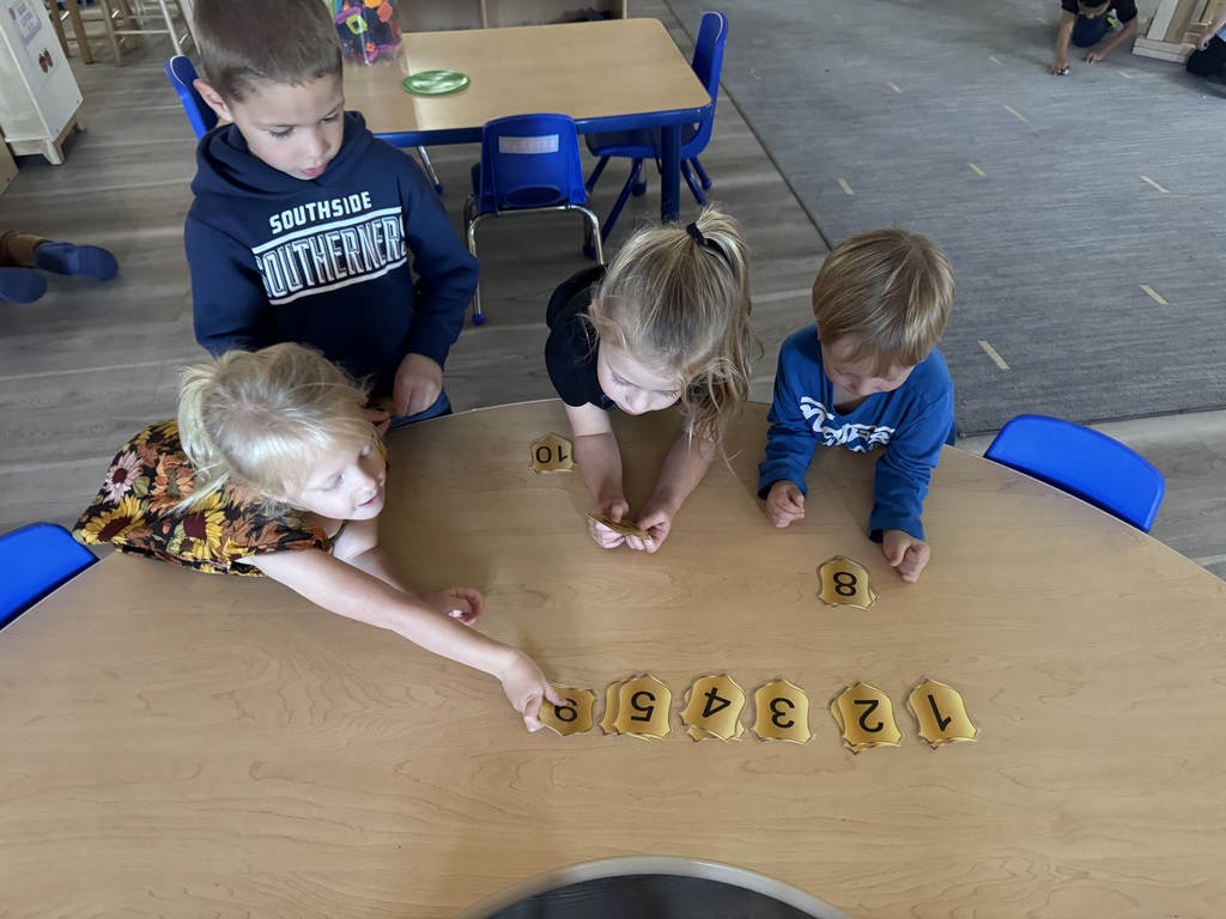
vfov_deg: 56.8
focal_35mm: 24
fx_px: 850
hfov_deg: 71.6
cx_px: 613
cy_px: 460
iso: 640
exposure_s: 1/60
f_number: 1.78
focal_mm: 6.76
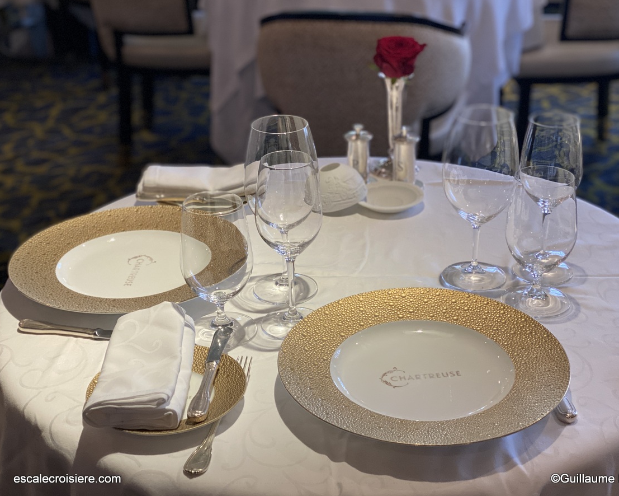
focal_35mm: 55
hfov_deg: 34.1
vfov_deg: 27.6
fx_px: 1008
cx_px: 334
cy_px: 247
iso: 200
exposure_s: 1/120
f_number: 2
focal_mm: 6
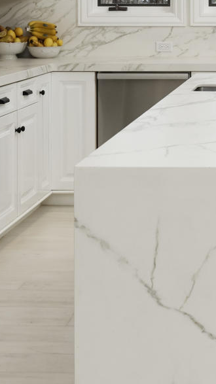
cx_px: 265
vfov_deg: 22.4
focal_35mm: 91
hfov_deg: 12.9
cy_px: -7
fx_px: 927
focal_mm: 17
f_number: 7.1
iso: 250
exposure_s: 1/13
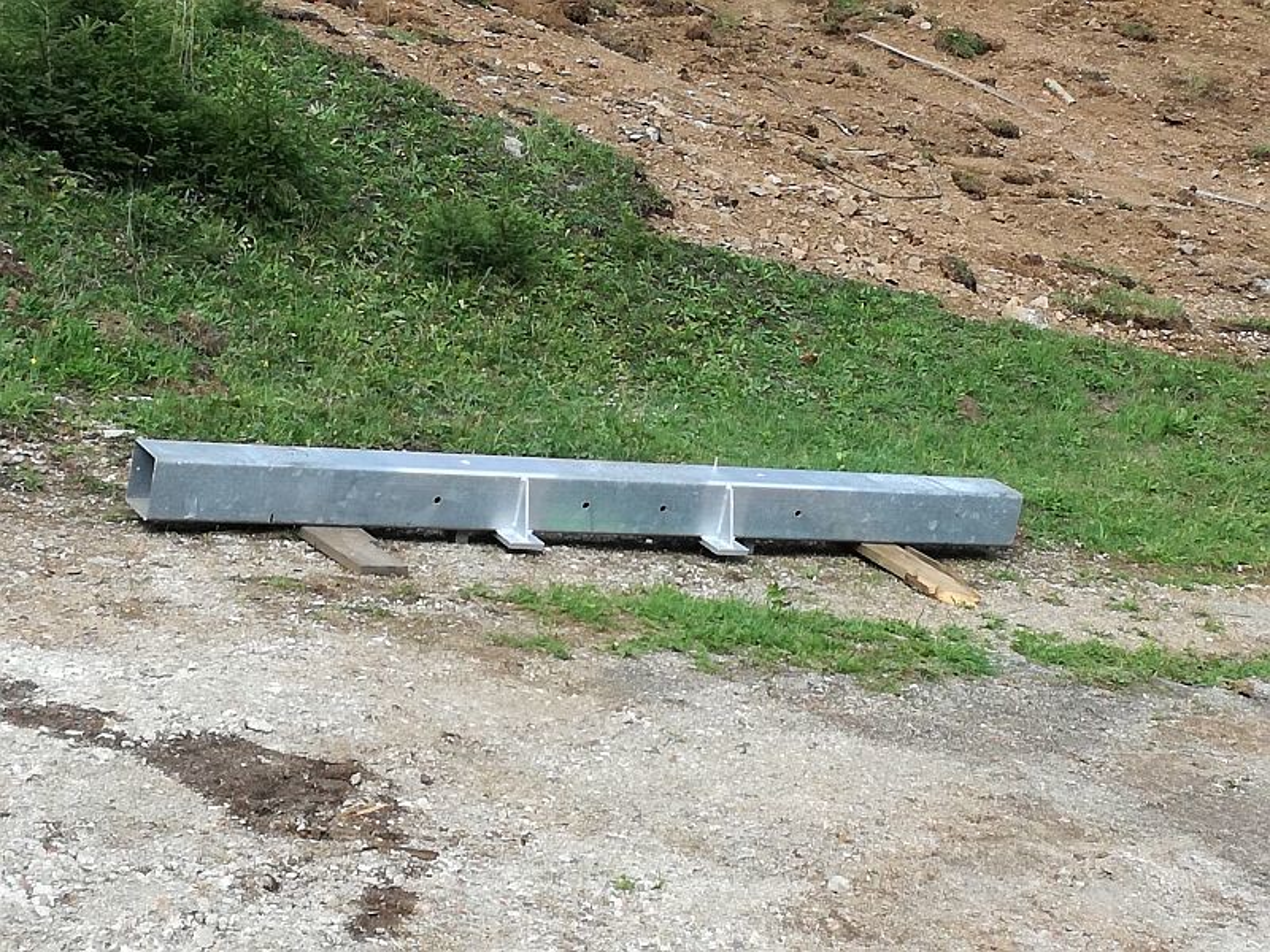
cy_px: 476
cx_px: 635
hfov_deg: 27.8
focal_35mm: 70
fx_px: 2568
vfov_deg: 21.0
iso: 50
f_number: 2
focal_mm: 3.79
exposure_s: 1/286
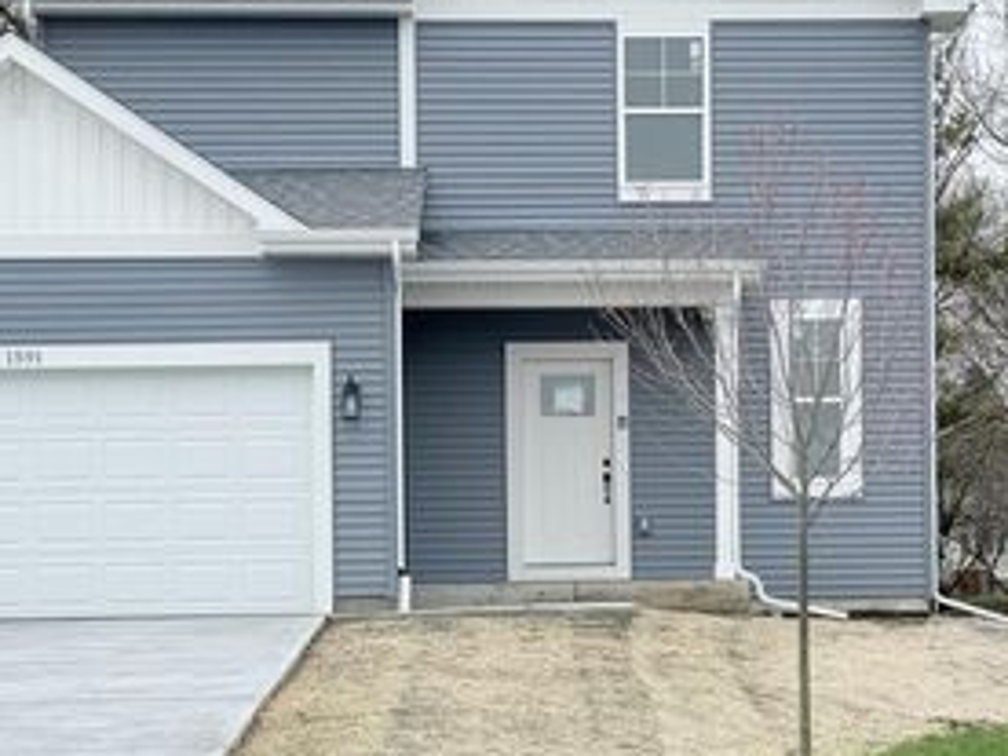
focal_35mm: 87
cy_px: 341
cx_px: 376
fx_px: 2533
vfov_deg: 17.0
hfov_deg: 22.4
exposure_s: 1/1513
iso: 64
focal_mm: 6.76
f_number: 1.78
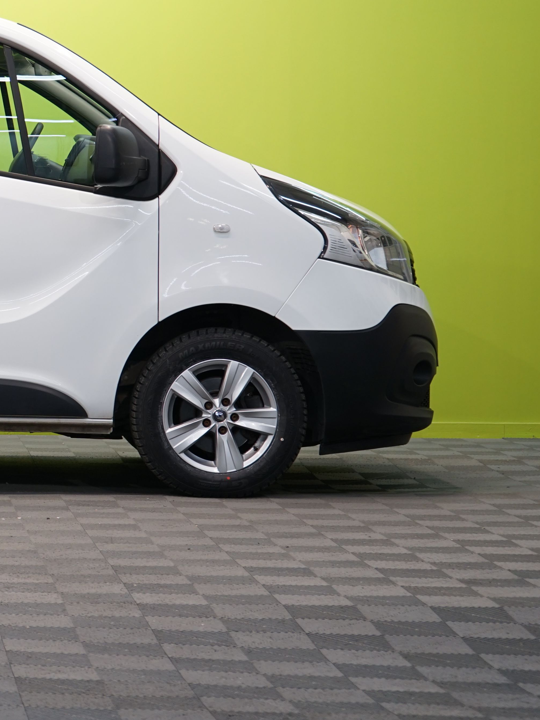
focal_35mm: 123
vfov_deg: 16.0
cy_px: 245
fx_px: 2558
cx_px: -244
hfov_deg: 11.6
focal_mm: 57
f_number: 5
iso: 400
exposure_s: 1/30
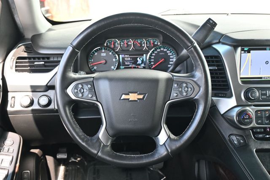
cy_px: 90
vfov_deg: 35.5
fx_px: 281
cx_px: 135
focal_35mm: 38
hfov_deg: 51.3
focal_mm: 25
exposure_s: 1/125
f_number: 4.2
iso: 640
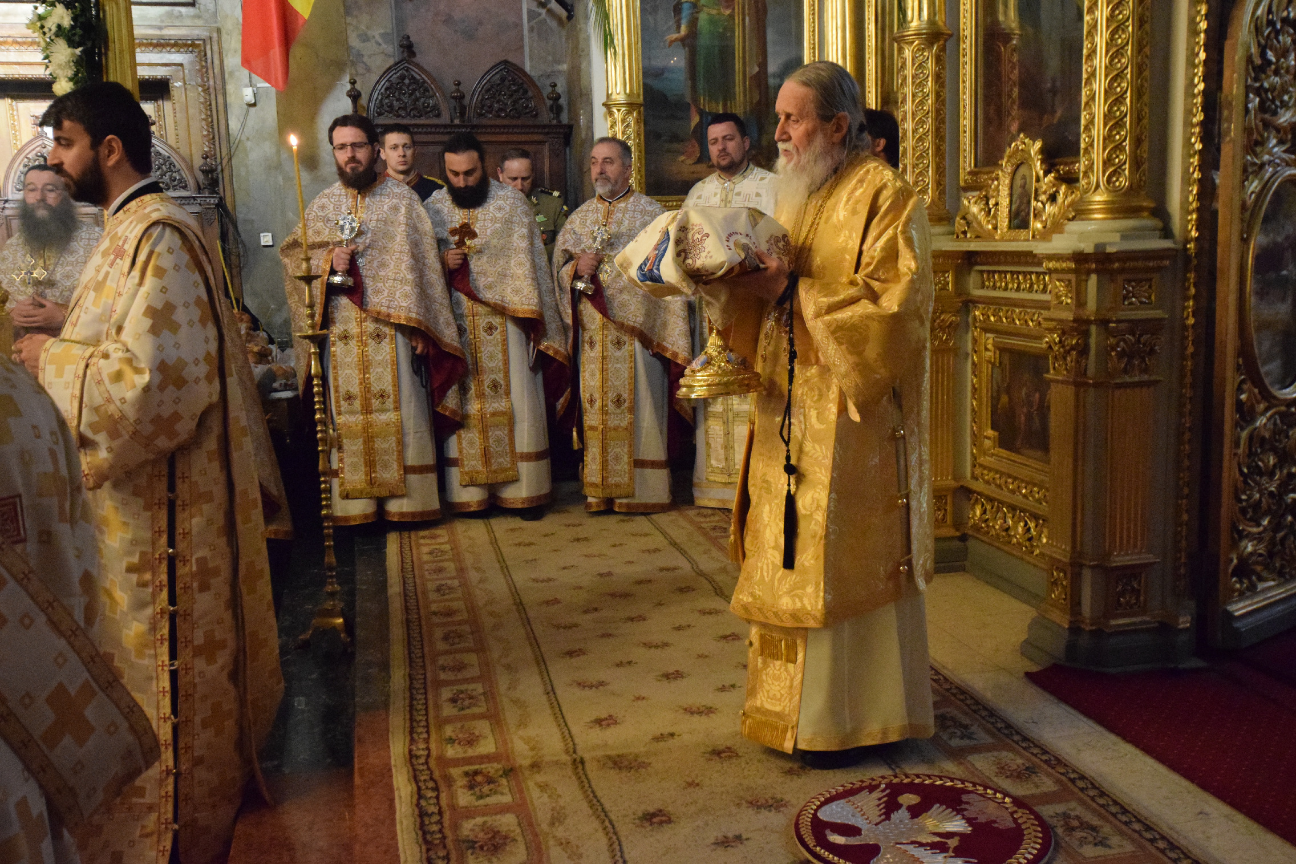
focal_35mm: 36
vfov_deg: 36.9
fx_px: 1296
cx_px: 648
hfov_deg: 53.1
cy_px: 432
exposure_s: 1/50
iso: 8000
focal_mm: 24
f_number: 5
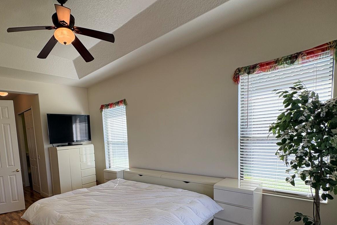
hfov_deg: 81.7
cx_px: 118
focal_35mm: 20
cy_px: 155
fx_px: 187
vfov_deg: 60.1
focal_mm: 2.22
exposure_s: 1/164
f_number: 2.2
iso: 64
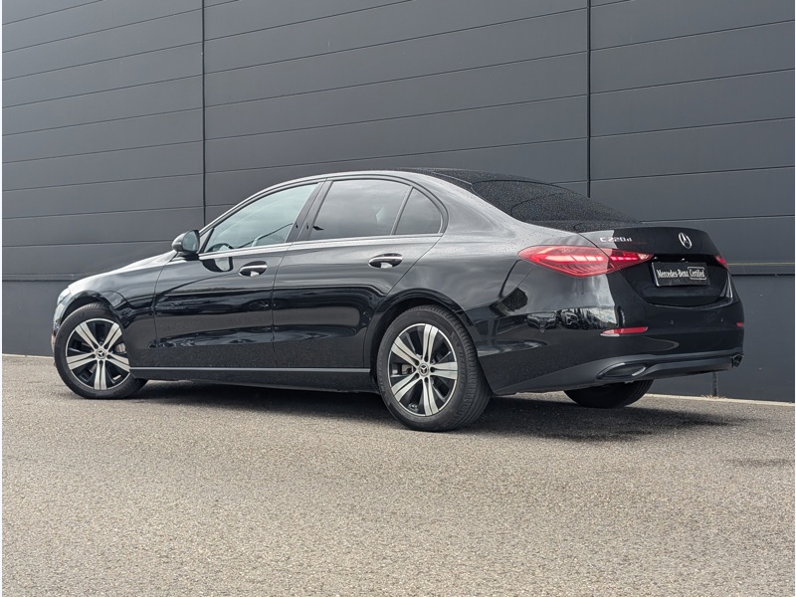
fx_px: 1127
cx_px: 398
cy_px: 298
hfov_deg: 38.9
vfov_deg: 29.7
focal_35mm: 49
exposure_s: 1/168
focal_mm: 6.9
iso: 19
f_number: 1.68
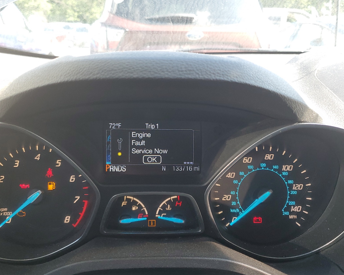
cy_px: 158
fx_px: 336
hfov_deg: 54.2
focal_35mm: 33
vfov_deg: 44.4
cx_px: 157
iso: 50
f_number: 1.5
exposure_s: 1/130
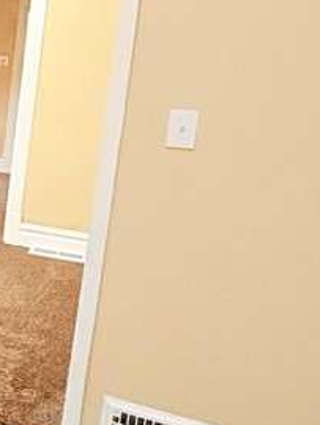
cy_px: 164
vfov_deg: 36.0
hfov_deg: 20.3
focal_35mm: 53
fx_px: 652
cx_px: -246
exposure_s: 1/60
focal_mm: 2.22
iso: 800
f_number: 2.2
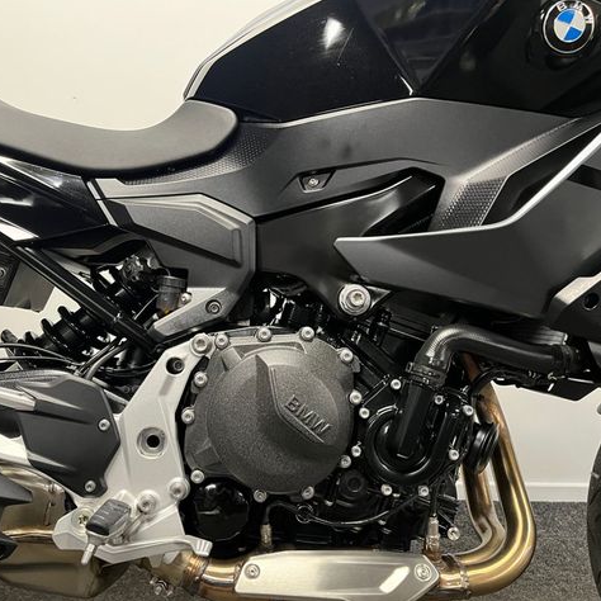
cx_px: 266
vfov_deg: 52.5
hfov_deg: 52.4
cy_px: 302
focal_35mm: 31
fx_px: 609
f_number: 1.6
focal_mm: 5.1
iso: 400
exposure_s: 1/50
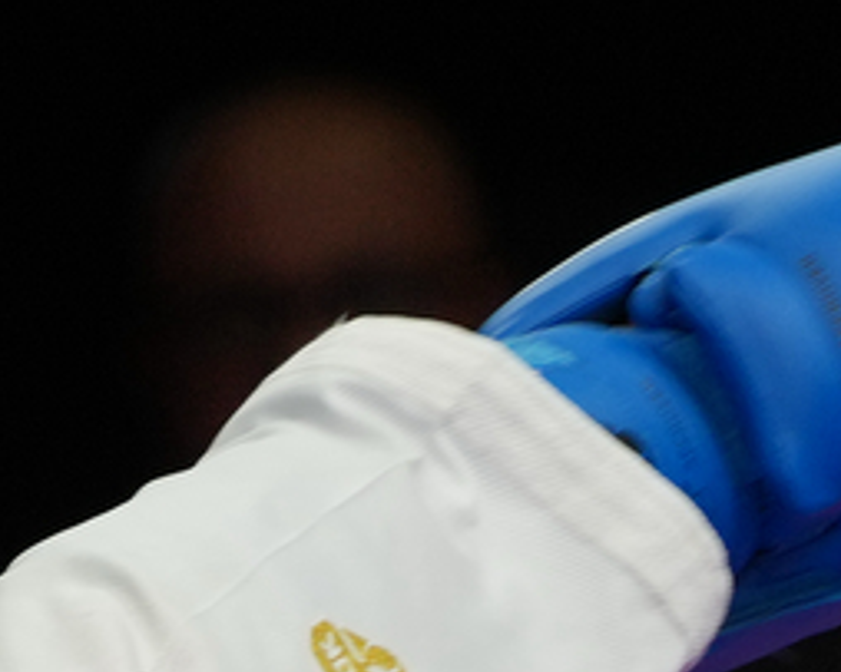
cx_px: -1530
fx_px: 39287
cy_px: 344
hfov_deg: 1.2
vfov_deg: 1.0
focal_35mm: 1579
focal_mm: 178
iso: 320
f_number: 2.8
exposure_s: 1/1000
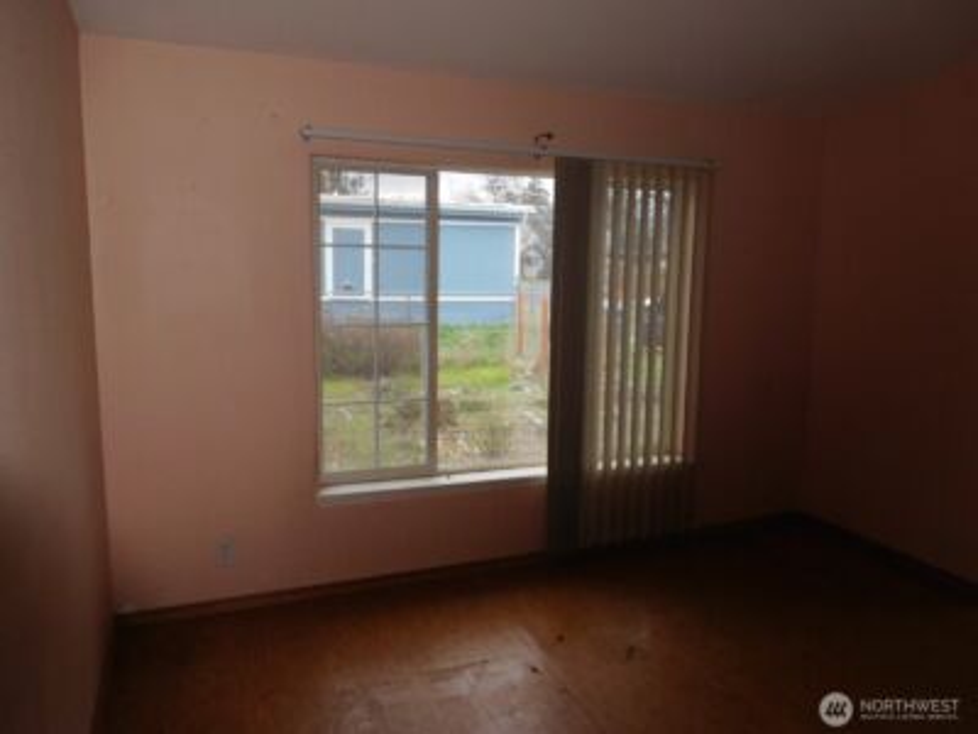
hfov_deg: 69.4
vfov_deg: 54.9
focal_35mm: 25
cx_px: 489
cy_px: 367
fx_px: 706
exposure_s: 1/30
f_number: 3.4
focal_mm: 4.5
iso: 280
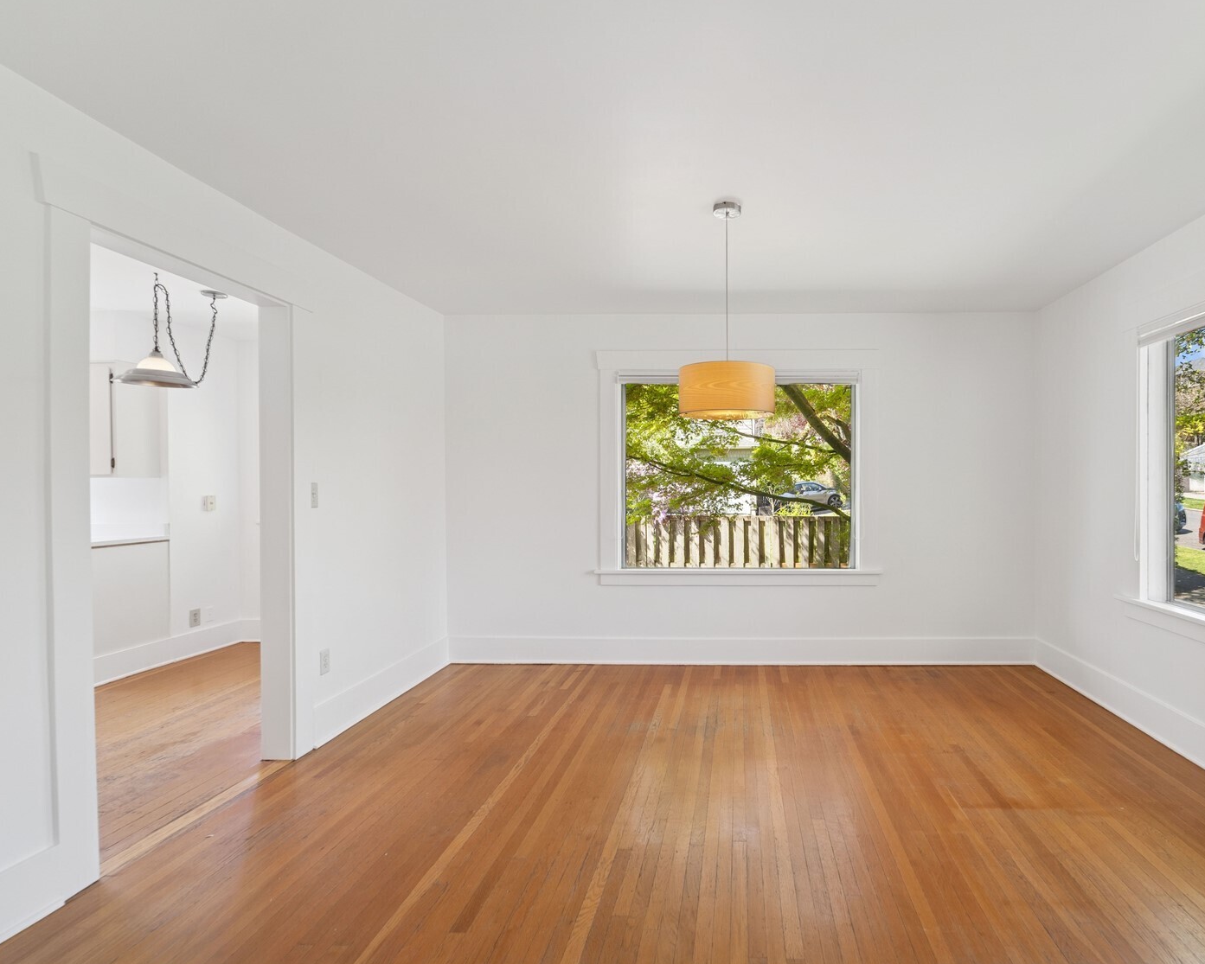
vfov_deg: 80.4
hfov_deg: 91.8
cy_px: 479
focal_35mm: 16
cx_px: 727
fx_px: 571
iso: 200
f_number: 8
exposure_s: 1/80
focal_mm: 14
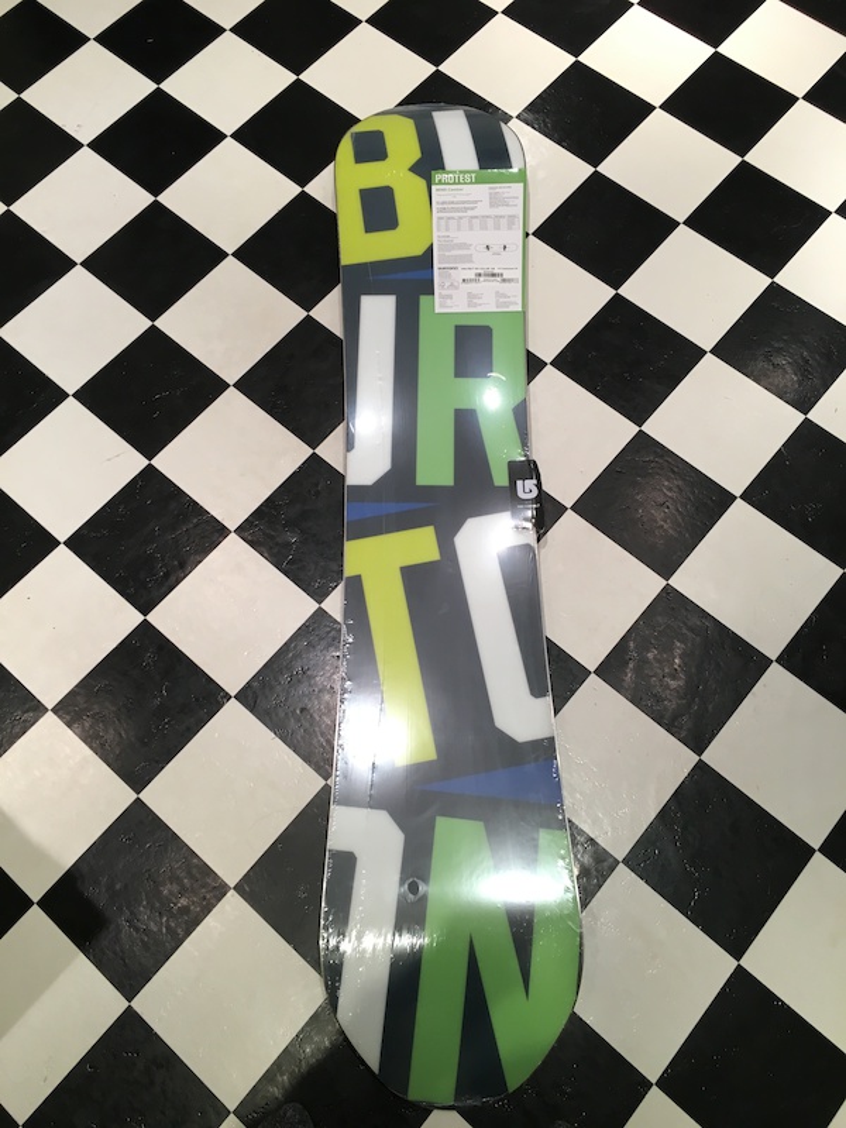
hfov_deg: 48.2
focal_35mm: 29
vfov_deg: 61.7
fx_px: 945
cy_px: 564
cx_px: 423
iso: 32
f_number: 2.2
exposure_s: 1/30
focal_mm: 4.15
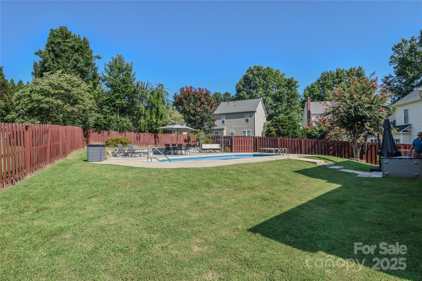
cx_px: 211
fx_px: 246
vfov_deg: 59.5
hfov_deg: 81.2
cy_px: 140
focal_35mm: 21
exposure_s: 1/320
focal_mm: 14
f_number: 9
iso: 200
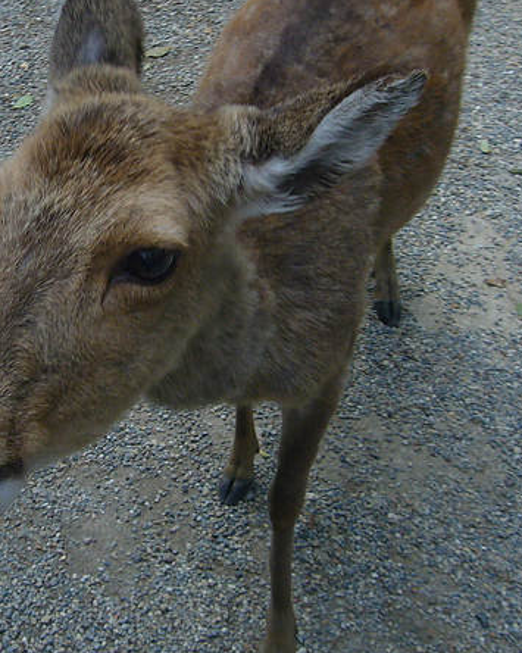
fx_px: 1120
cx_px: 112
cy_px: 328
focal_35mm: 58
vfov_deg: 32.5
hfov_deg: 25.8
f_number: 6.3
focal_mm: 5.2
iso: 80
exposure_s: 1/160
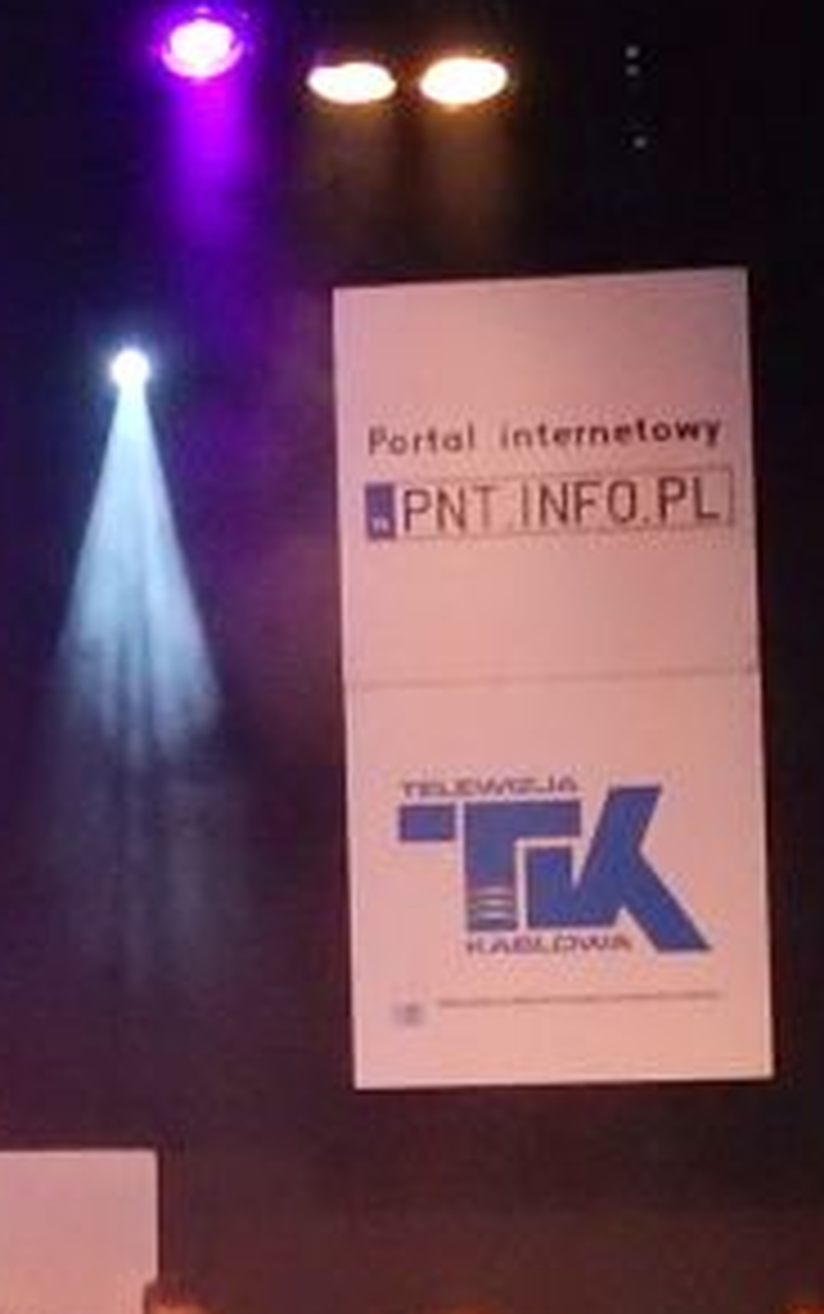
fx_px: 6921
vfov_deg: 10.8
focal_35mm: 193
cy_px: 981
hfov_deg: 6.5
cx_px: -1000
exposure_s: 1/30
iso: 1600
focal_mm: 9.2
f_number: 4.3
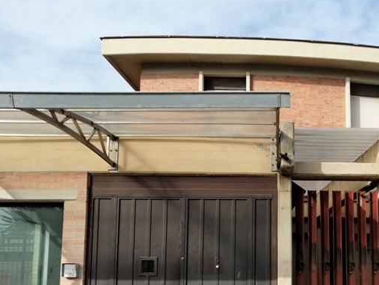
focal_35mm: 43
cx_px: 288
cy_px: 221
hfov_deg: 42.4
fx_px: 471
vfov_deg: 32.8
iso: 50
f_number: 1.8
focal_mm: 3.95
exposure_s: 1/881
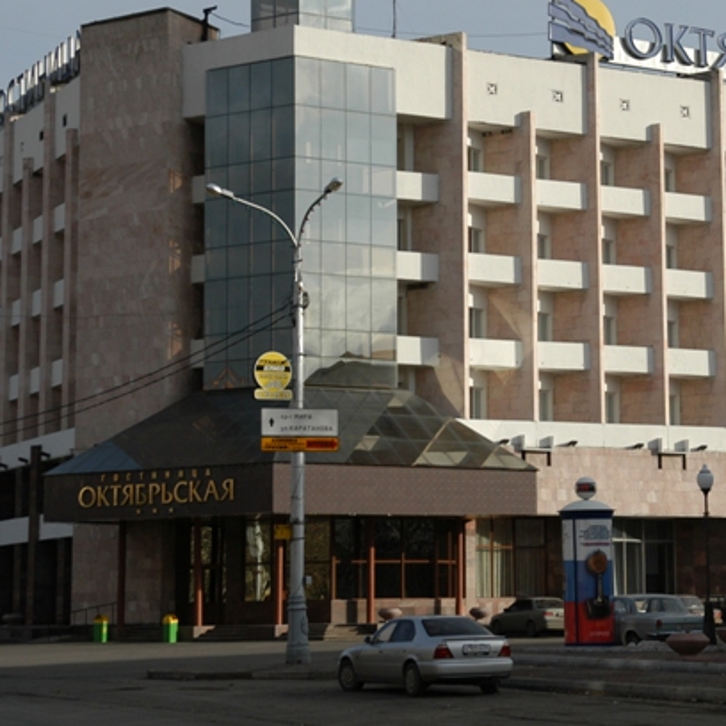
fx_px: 2017
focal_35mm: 85
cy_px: 324
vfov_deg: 20.4
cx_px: 539
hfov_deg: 20.3
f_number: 3.5
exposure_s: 1/2000
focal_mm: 34
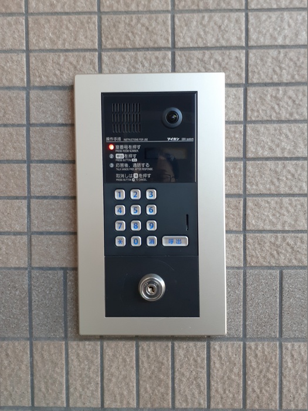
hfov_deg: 51.4
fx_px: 320
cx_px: 154
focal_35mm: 27
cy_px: 206
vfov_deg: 65.3
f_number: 1.9
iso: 160
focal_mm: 3.6
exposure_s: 1/50
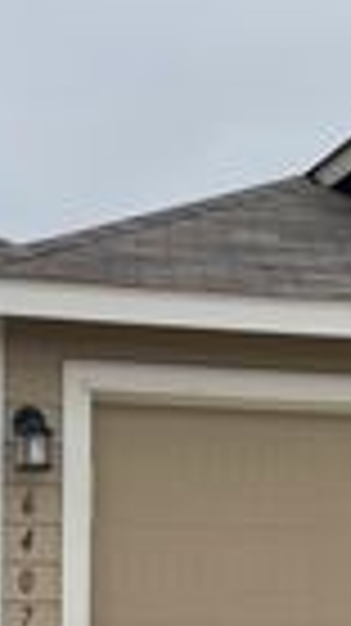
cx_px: 144
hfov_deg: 12.8
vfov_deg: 22.0
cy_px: 606
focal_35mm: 94
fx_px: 1558
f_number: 1.78
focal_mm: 6.76
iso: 80
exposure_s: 1/2959
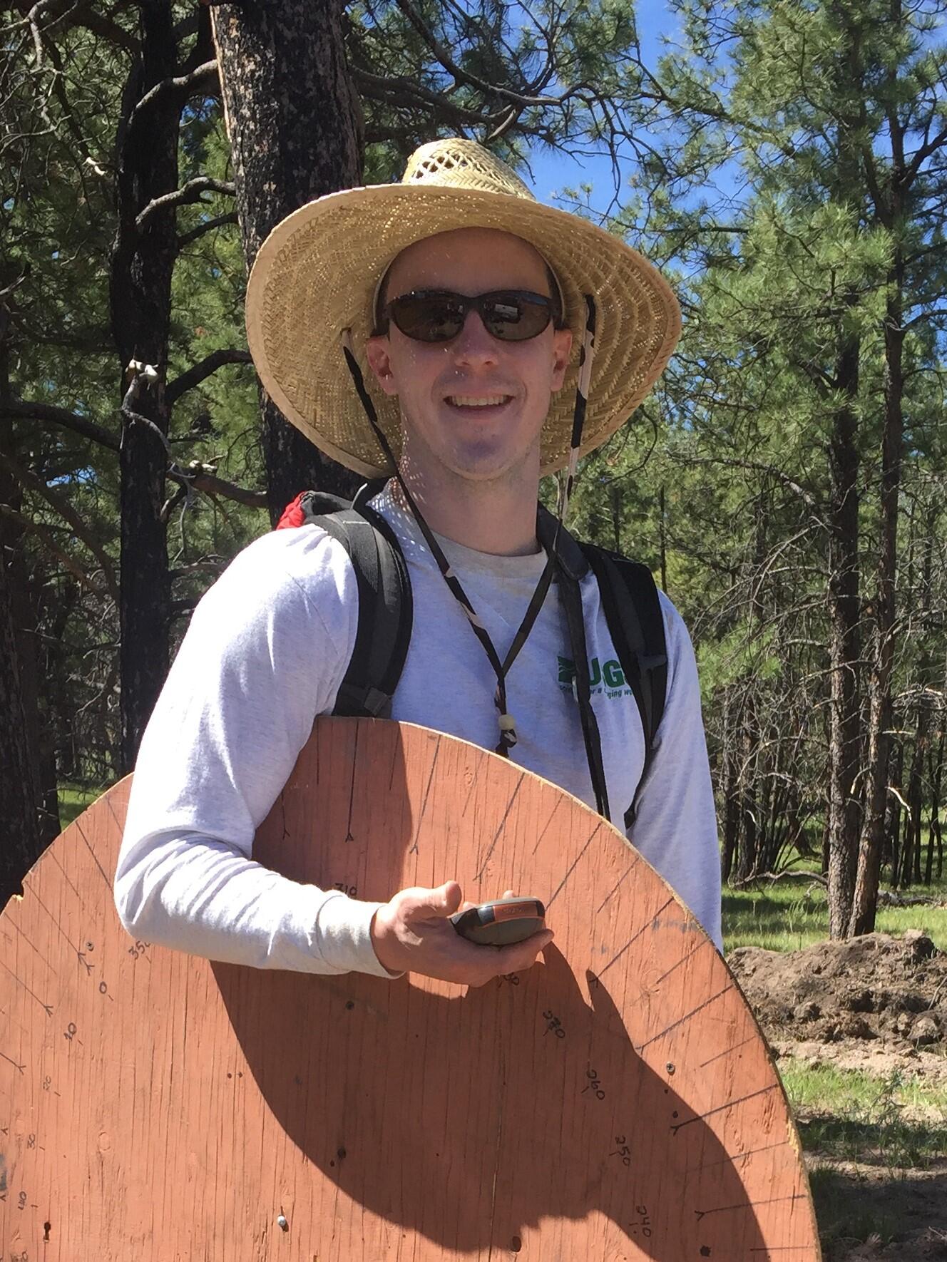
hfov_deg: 48.2
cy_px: 631
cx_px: 474
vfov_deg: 61.7
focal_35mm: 29
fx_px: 1058
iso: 32
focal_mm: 4.15
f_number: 2.2
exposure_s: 1/775
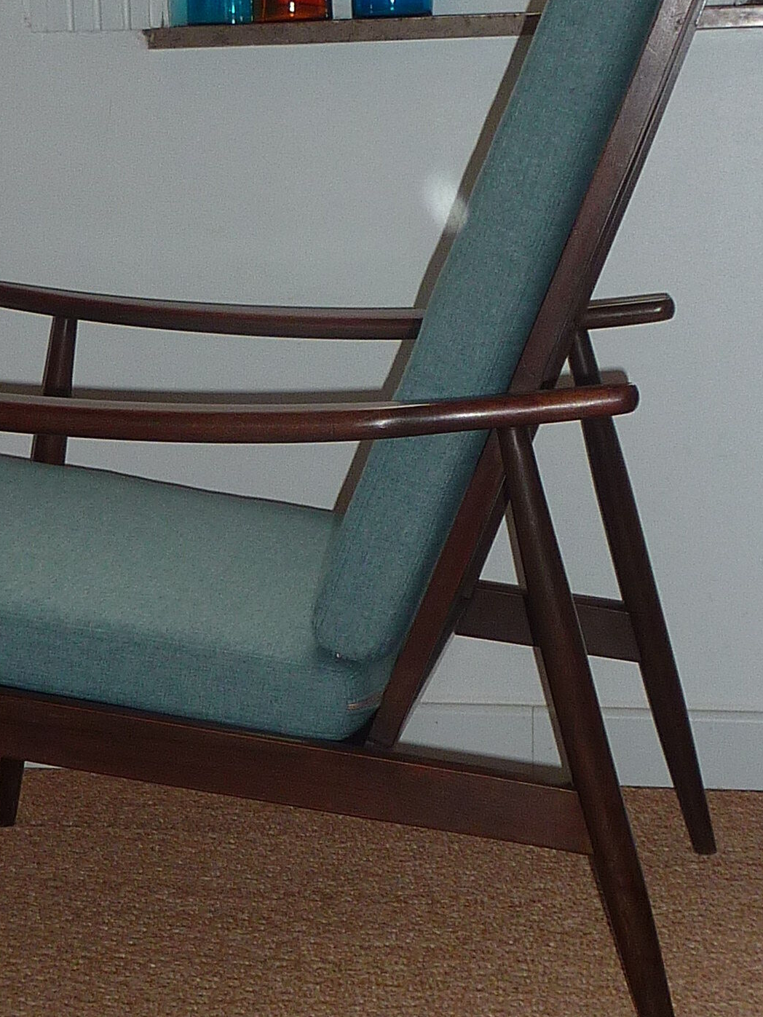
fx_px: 2498
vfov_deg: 23.0
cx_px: 234
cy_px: 506
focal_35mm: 85
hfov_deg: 17.3
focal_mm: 5.3
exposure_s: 1/30
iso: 100
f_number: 3.5
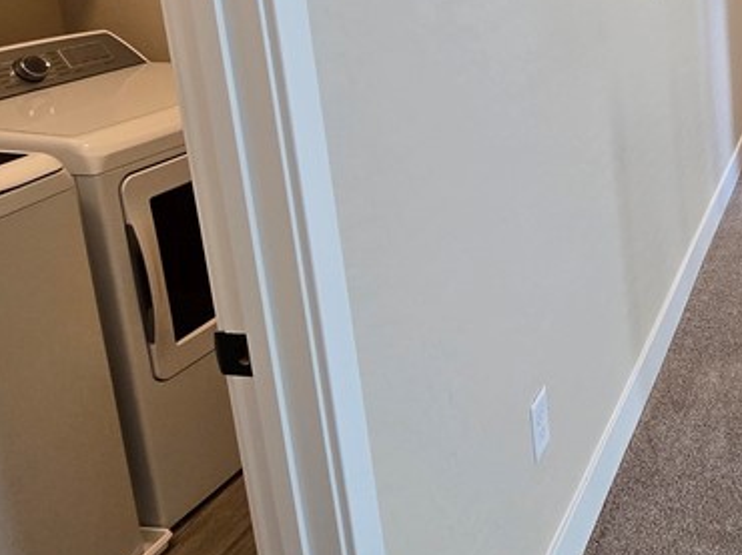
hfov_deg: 44.3
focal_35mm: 36
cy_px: 36
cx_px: 730
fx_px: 771
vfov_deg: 36.6
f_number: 2.2
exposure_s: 1/60
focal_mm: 2.2
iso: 160
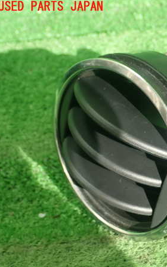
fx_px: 590
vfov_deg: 25.5
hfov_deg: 15.8
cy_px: 134
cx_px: 174
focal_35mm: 81
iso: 200
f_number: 3.5
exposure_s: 1/80
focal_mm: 10.29
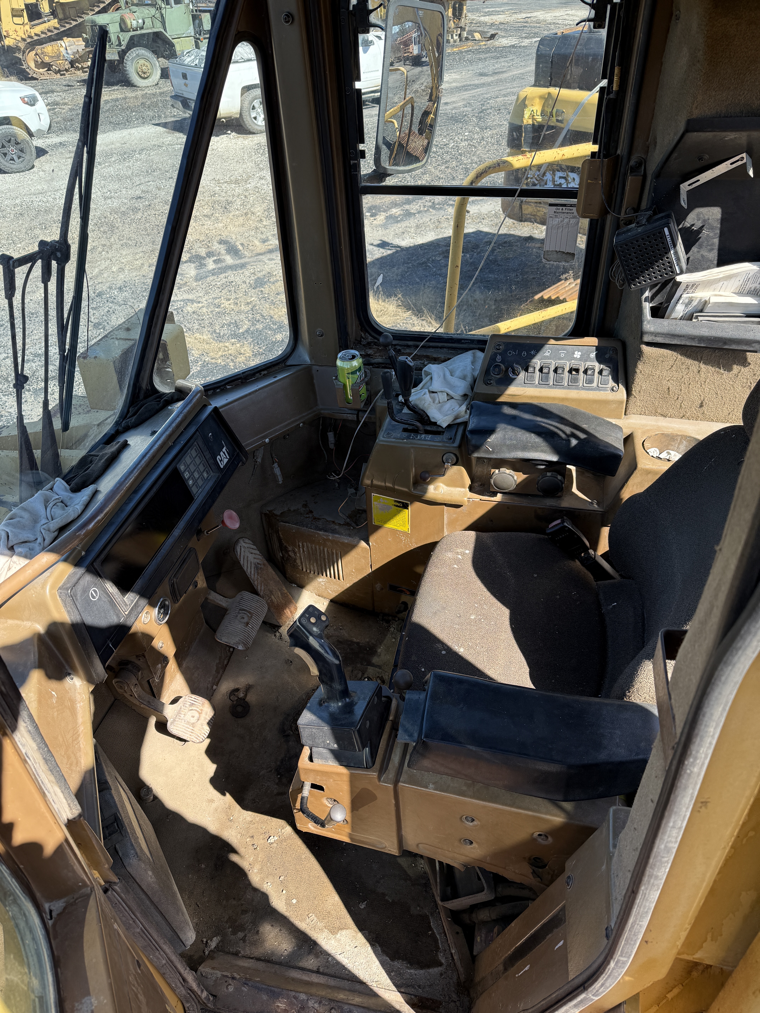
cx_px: 380
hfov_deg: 56.8
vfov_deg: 71.6
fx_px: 703
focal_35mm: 24
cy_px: 506
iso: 80
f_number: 1.78
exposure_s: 1/796
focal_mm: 6.76
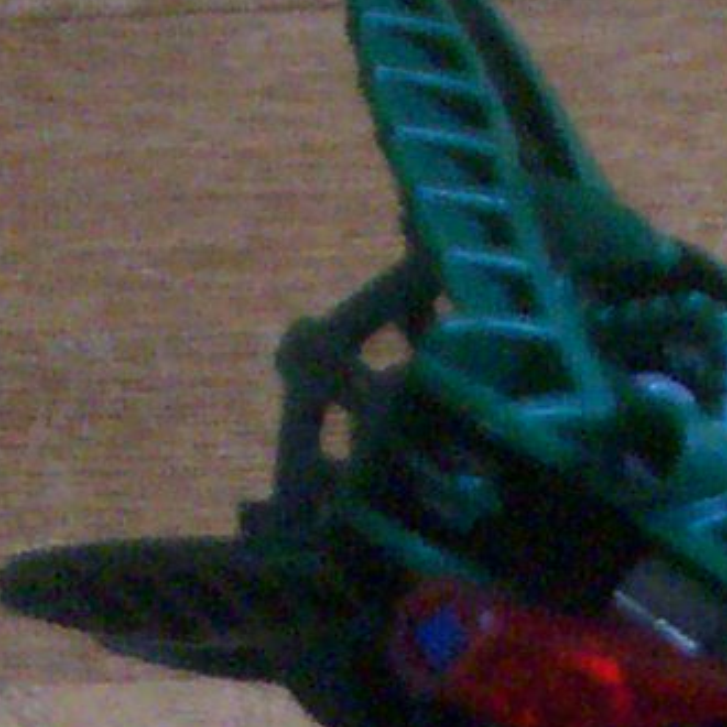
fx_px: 5275
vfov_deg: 7.3
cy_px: 1815
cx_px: 1287
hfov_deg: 7.7
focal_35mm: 222
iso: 300
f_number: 4.5
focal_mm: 5.9
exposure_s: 1/8
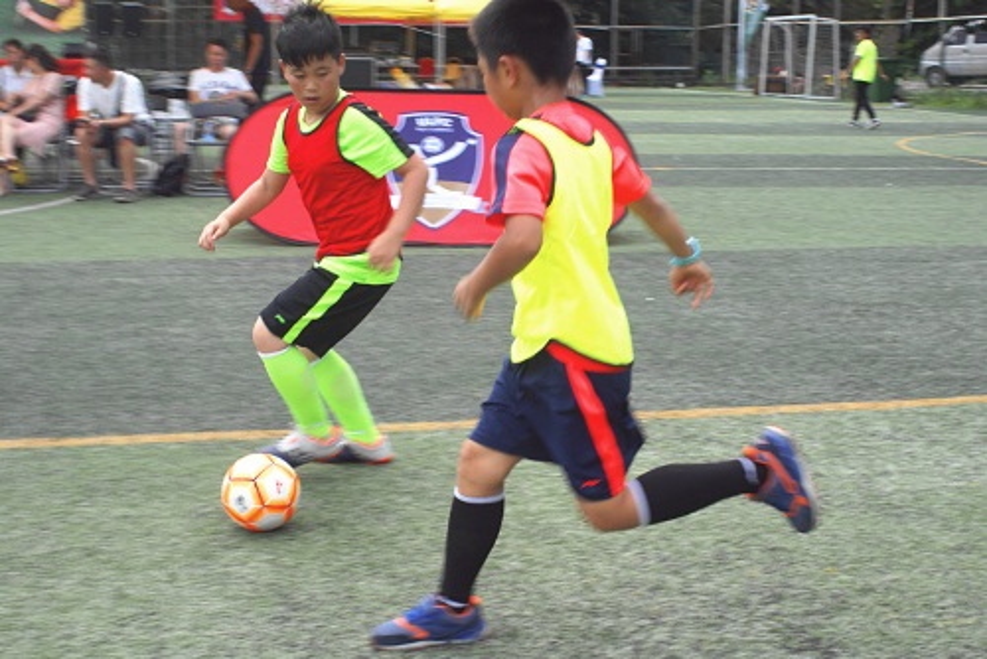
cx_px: 494
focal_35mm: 52
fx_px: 1440
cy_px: 330
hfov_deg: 37.8
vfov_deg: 25.8
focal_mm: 35
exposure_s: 1/125
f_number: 8
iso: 100
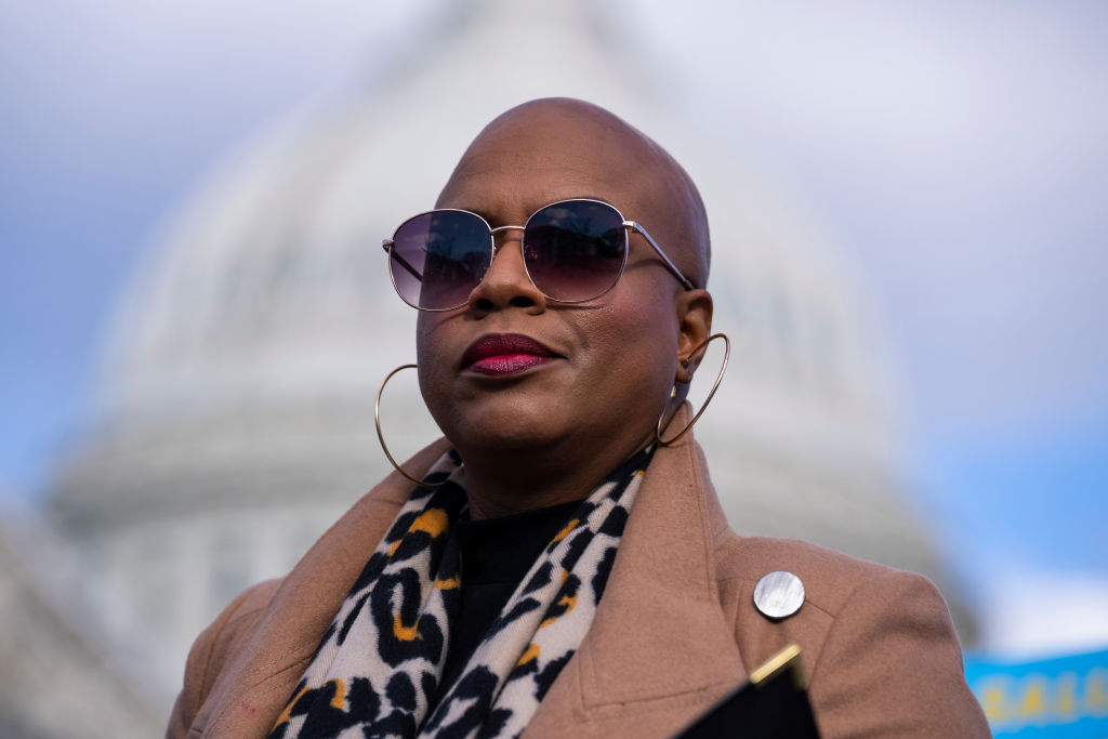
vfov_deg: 8.2
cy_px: 370
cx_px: 554
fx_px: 5171
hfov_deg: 12.2
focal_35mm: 168
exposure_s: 1/1000
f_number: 4.5
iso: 200
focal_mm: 168
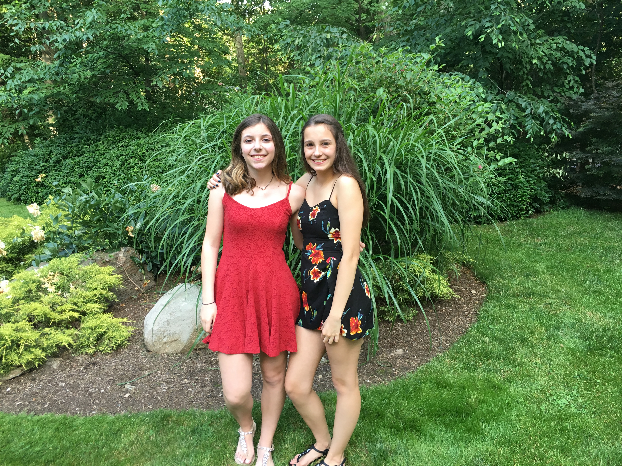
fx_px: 521
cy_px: 233
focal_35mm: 29
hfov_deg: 61.7
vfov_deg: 48.2
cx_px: 311
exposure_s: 1/40
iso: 25
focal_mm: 4.15
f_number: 2.2
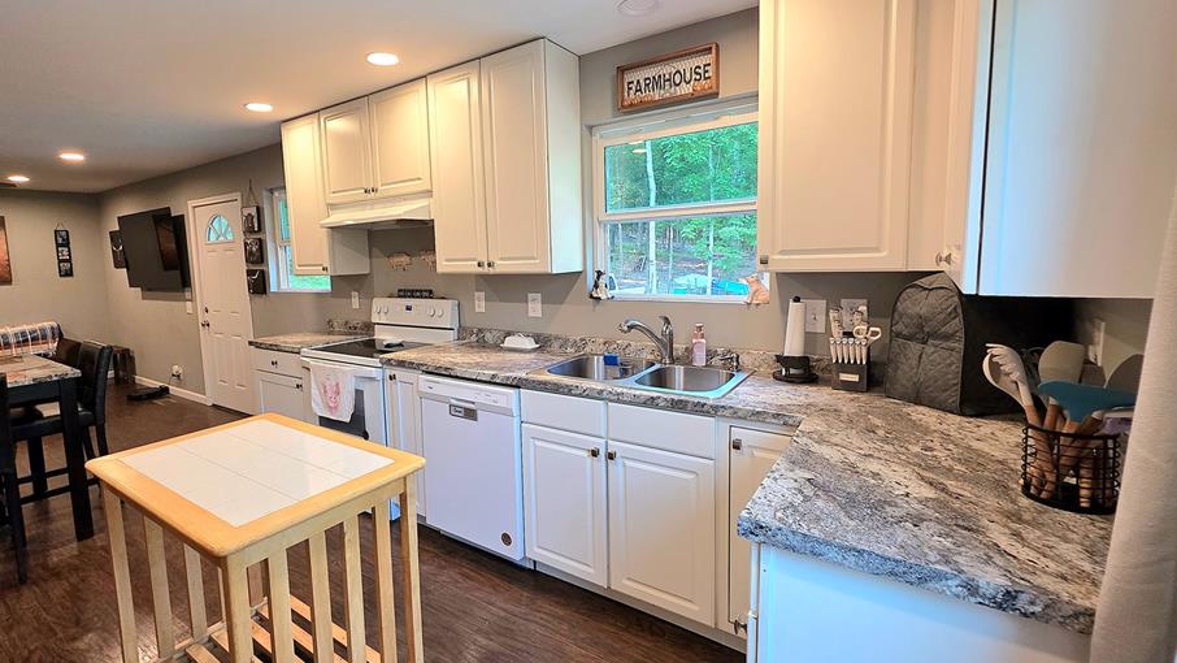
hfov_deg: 98.9
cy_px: 312
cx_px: 520
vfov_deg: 67.1
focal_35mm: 16
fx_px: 499
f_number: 1.9
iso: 160
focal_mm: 2.2
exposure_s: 1/120
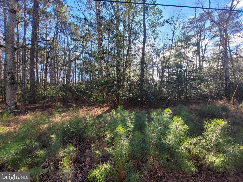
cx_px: 122
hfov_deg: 106.2
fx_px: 91
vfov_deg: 89.9
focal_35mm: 13
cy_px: 91
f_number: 2.2
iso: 40
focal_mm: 1.74
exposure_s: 1/274
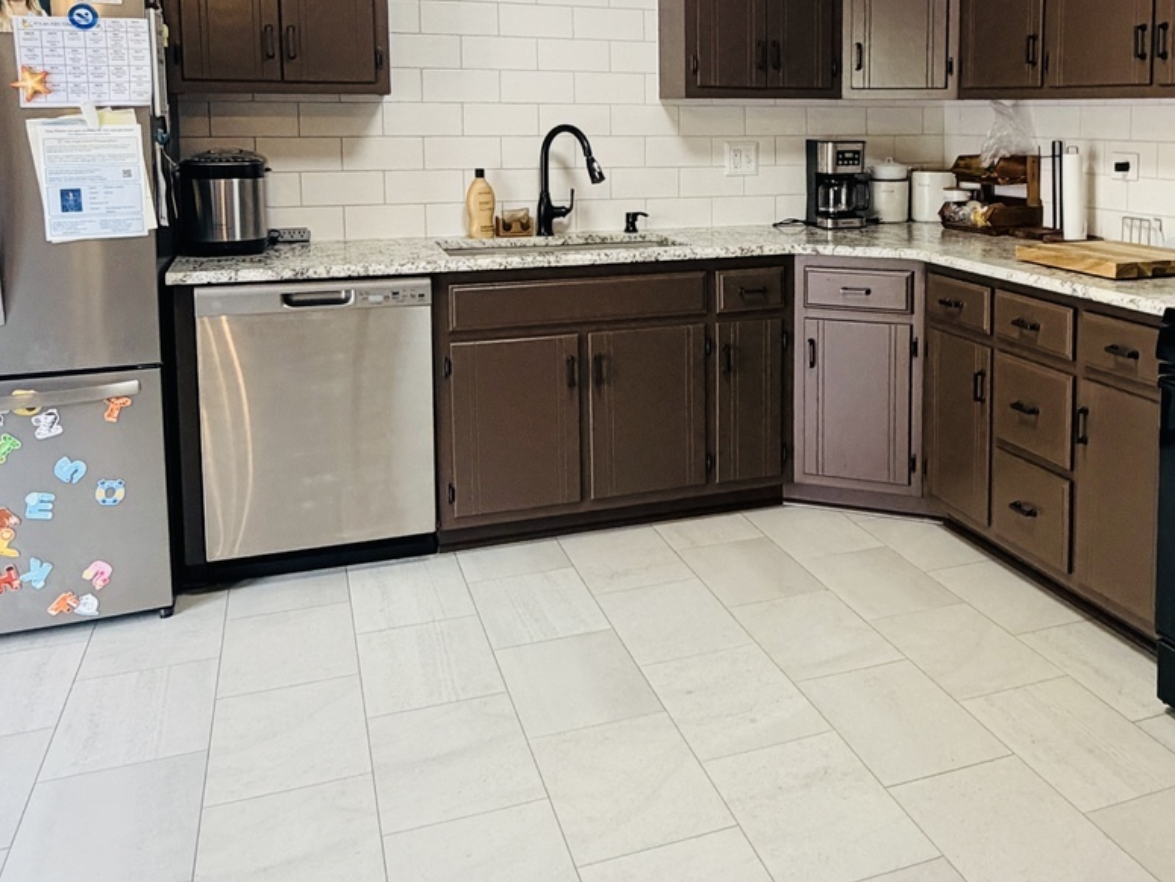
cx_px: 813
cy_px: 242
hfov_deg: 64.9
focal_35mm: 26
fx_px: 883
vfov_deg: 51.3
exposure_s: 1/120
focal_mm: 2.22
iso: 320
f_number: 2.2
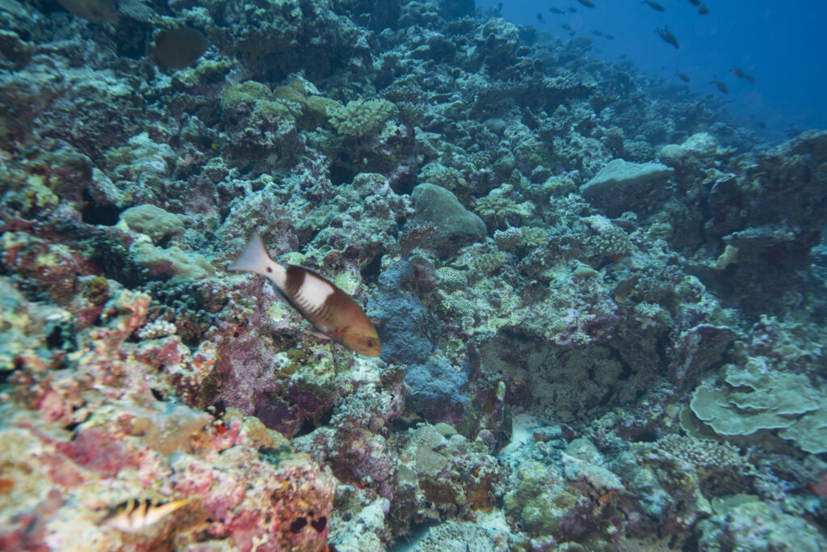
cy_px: 276
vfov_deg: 37.9
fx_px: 804
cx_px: 414
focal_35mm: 35
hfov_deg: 54.4
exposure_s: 1/80
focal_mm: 35
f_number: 5
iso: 100
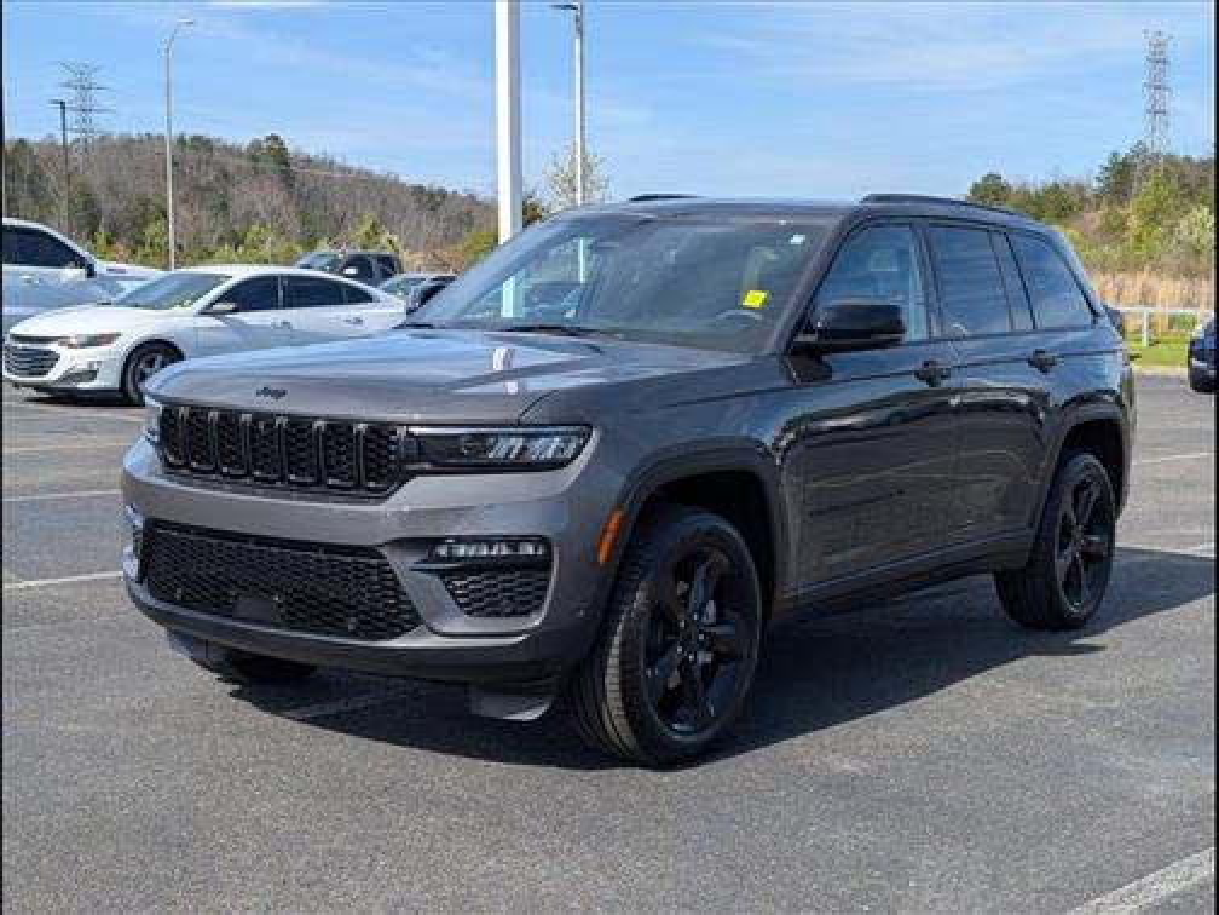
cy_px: 458
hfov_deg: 38.9
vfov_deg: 29.7
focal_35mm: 49
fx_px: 1726
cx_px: 610
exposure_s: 1/1111
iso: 22
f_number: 1.68
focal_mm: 6.9
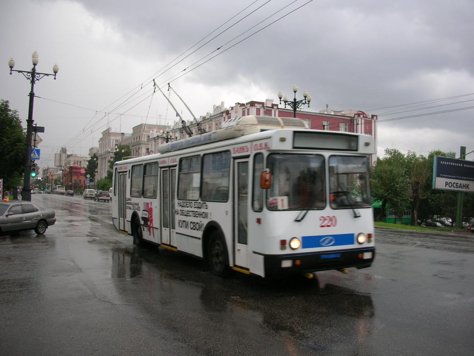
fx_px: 479
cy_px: 178
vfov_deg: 40.7
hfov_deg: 52.6
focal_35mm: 35
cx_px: 237
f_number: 3
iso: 50
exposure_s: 1/91
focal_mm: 5.8
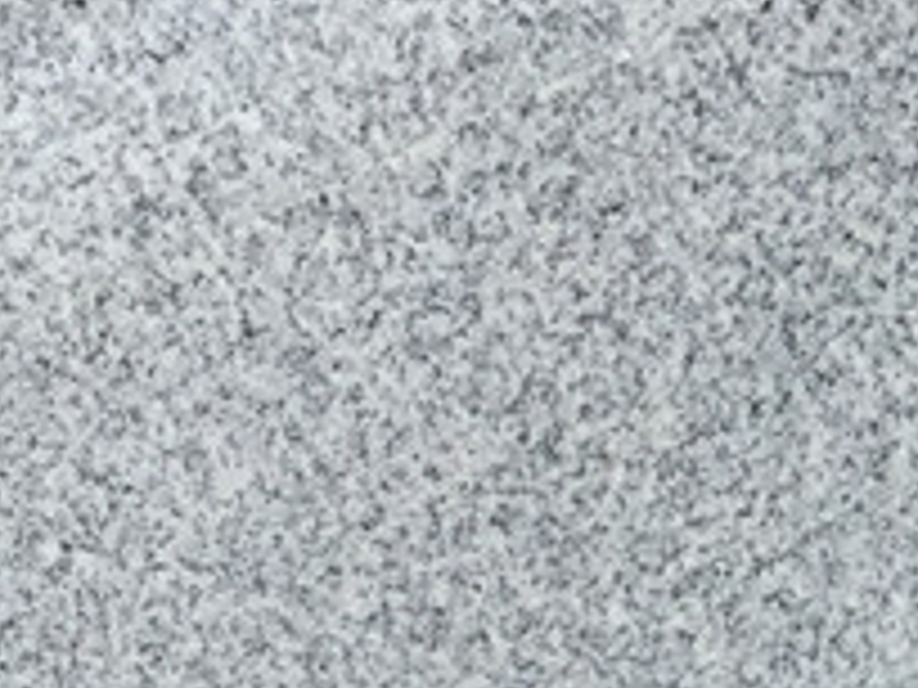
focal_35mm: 137
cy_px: 1342
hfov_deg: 14.2
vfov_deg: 10.1
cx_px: 900
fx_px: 3633
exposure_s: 1/506
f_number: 2.4
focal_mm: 3.3
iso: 25
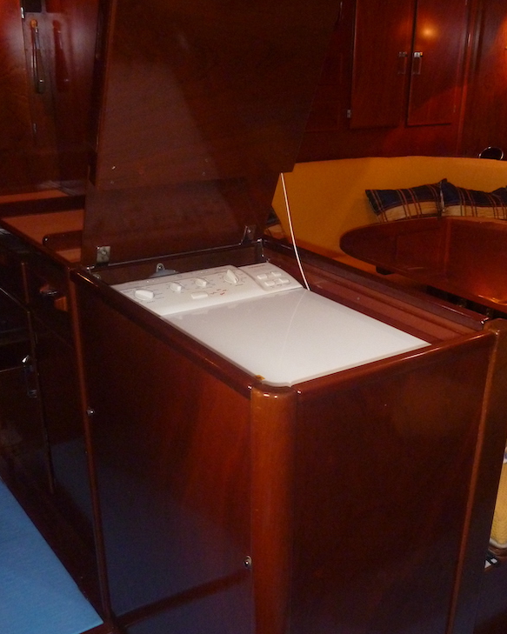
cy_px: 396
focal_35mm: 40
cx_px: 290
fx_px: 750
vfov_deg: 45.4
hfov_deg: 37.3
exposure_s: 1/30
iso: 400
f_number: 3.3
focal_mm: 4.9
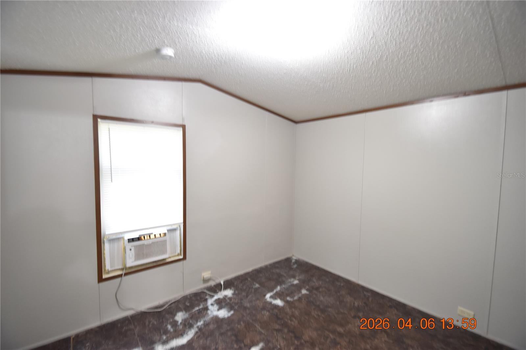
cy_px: 175
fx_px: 219
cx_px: 263
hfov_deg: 100.4
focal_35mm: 15
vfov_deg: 77.3
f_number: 3.5
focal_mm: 10
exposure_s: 1/15
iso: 800
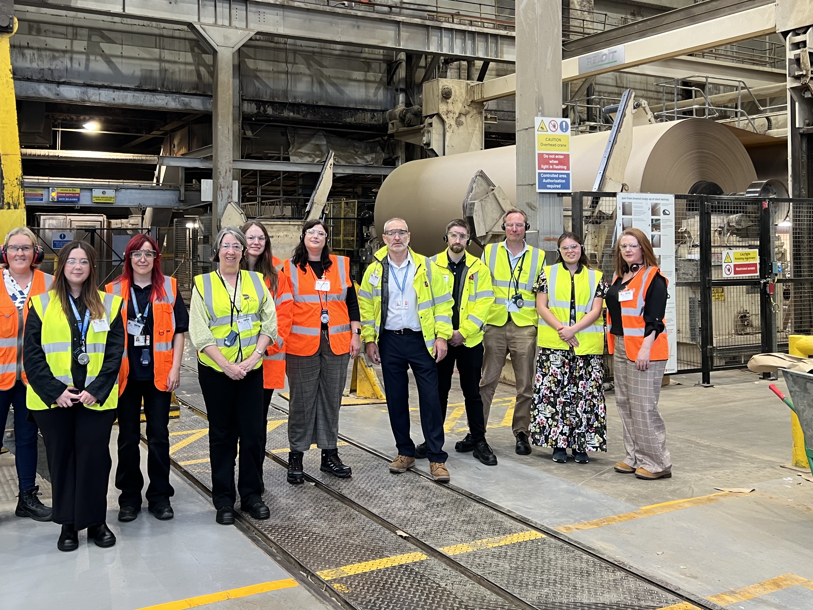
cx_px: 311
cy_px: 214
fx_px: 822
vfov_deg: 40.3
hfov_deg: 52.1
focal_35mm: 35
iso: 100
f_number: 1.5
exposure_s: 1/50
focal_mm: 5.7
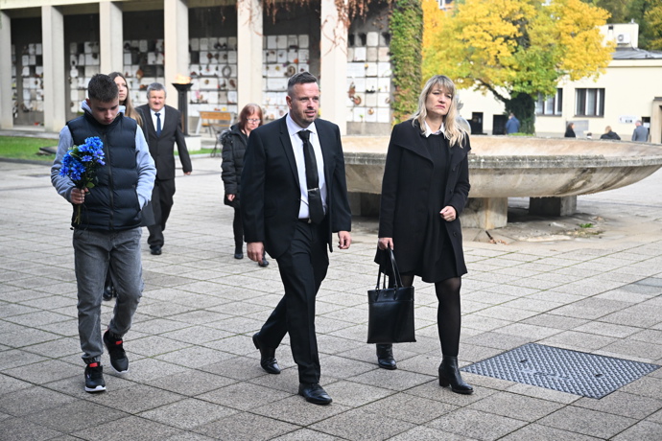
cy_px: 220
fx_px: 1011
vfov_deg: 24.6
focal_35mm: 55
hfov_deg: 36.2
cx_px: 331
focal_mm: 55
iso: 3200
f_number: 3.5
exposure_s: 1/5000
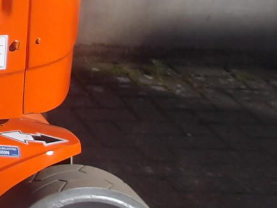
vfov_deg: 11.1
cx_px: -319
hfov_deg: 12.9
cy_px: -112
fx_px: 1024
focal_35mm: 128
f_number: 10.4
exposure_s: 1/155
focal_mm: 4.9
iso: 100
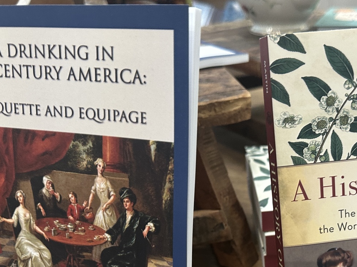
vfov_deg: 28.4
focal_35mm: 49
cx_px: 266
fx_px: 505
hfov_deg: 38.0
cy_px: 244
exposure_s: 1/60
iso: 200
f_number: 1.78
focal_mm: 6.86
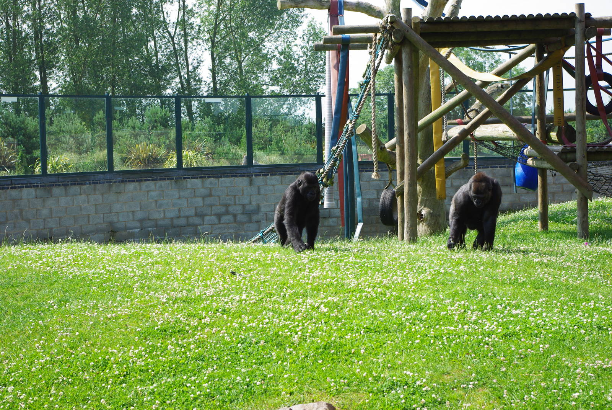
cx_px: 306
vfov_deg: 16.7
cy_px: 205
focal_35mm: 82
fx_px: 1396
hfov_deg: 24.7
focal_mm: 55
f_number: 8
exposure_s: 1/125
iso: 100
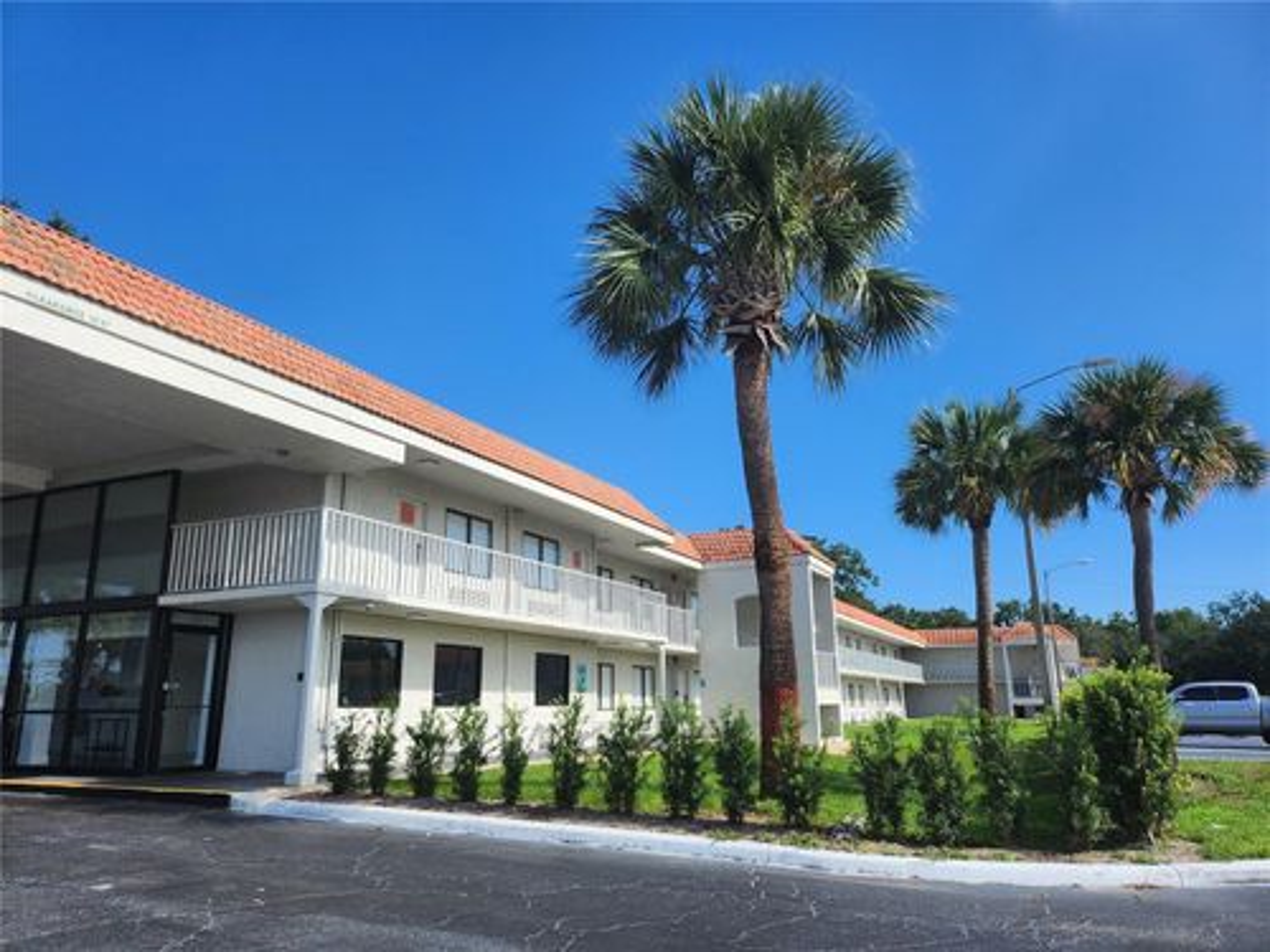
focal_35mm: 24
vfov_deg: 56.8
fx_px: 881
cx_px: 635
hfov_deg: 71.6
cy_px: 476
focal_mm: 5
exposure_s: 1/2723
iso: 50
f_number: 1.8
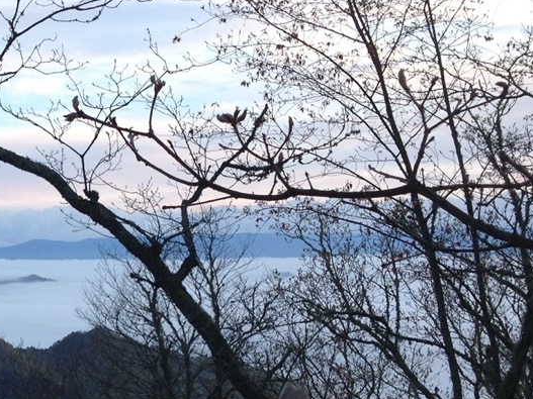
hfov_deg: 22.2
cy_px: 321
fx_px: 1308
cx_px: 4
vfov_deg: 17.2
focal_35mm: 85
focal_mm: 4.28
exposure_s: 1/179
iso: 50
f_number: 2.4
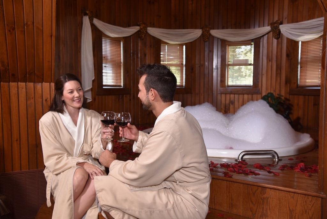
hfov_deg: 50.7
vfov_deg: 35.1
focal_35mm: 38
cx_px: 164
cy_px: 110
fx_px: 345
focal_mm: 38
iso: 500
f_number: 4
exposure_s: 1/60
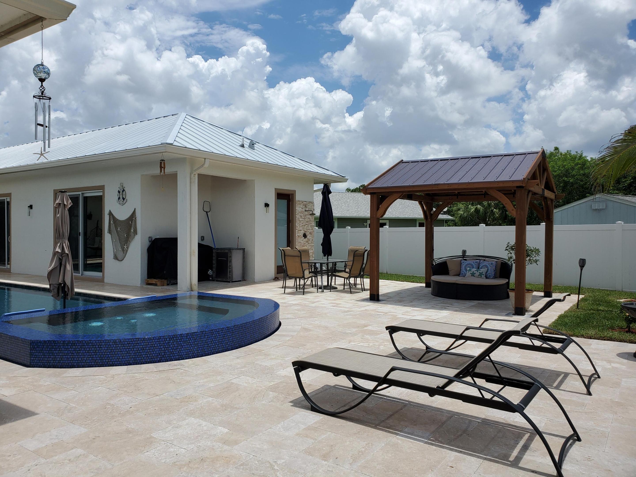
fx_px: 478
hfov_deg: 67.3
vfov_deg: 53.1
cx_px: 318
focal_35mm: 26
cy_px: 238
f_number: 2.4
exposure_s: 1/2857
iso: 50
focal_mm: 4.3
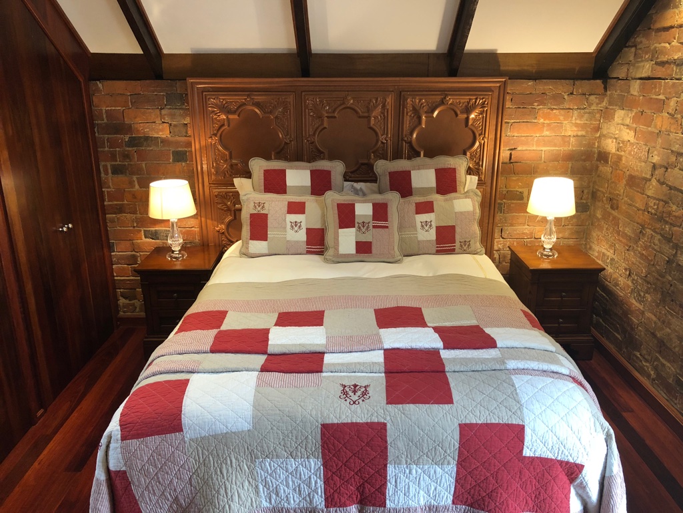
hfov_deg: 63.4
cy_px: 256
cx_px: 342
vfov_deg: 49.7
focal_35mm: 28
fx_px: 552
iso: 50
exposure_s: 1/17
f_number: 1.8
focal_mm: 3.99
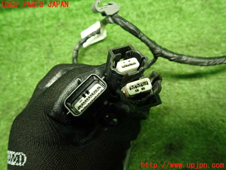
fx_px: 163
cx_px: 113
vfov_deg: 54.9
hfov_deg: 69.4
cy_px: 85
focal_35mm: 25
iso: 400
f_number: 2
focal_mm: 4.5
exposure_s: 1/30
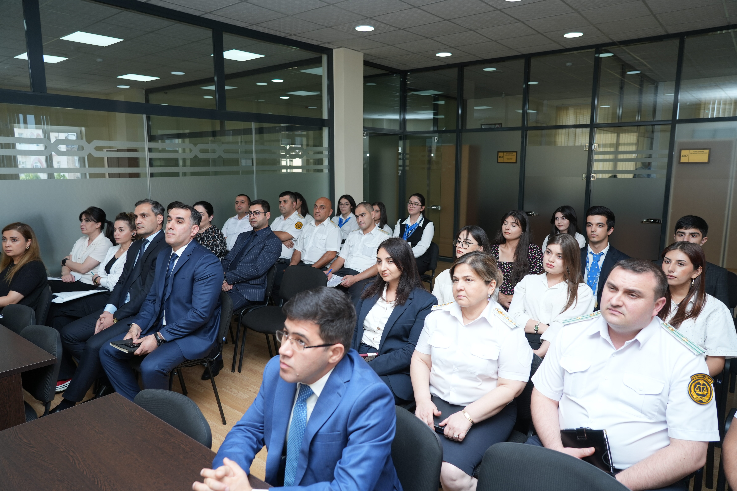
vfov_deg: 53.1
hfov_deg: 73.7
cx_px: 368
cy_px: 246
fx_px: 491
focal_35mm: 24
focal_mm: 24
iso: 200
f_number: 4
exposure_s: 1/250
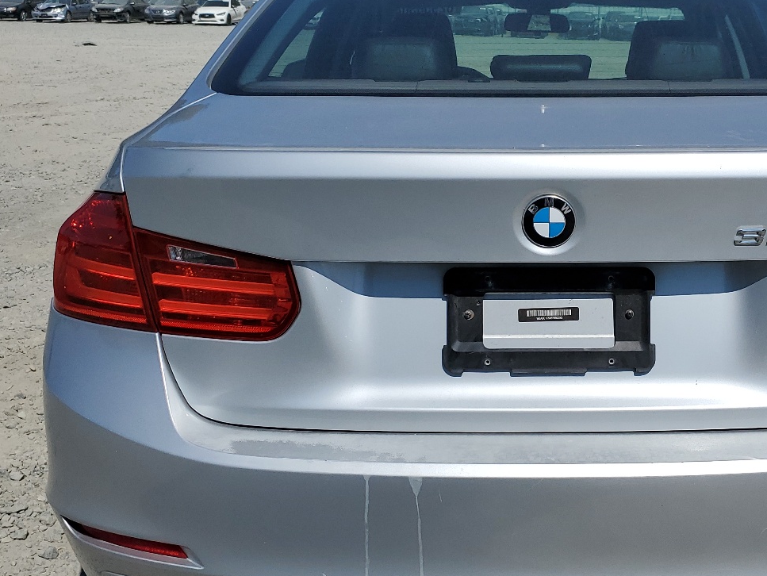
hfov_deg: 42.9
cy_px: 308
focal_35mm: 43
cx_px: 544
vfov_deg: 33.6
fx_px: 953
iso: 51
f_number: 1.5
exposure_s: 1/10000
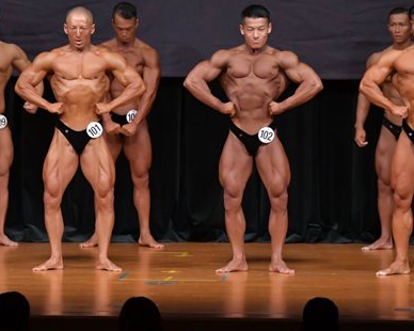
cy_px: 142
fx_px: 3858
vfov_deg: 4.9
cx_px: 164
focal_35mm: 315
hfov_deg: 6.1
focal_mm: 112
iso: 4000
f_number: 5.6
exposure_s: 1/400
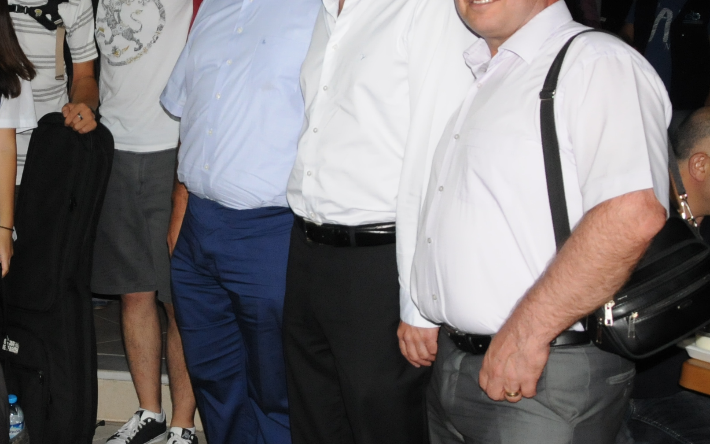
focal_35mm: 67
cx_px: 36
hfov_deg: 29.1
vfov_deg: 19.1
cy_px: 52
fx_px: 1296
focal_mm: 22
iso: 1250
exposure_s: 1/60
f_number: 5.6
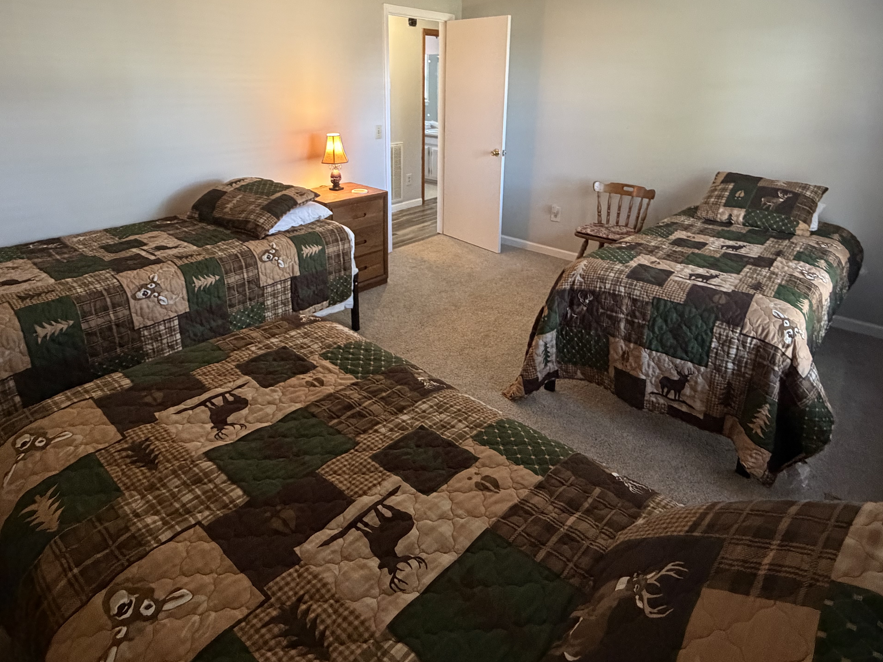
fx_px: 536
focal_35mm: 21
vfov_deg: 61.8
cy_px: 218
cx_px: 454
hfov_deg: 79.0
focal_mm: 2.22
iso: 640
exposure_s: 1/60
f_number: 2.2
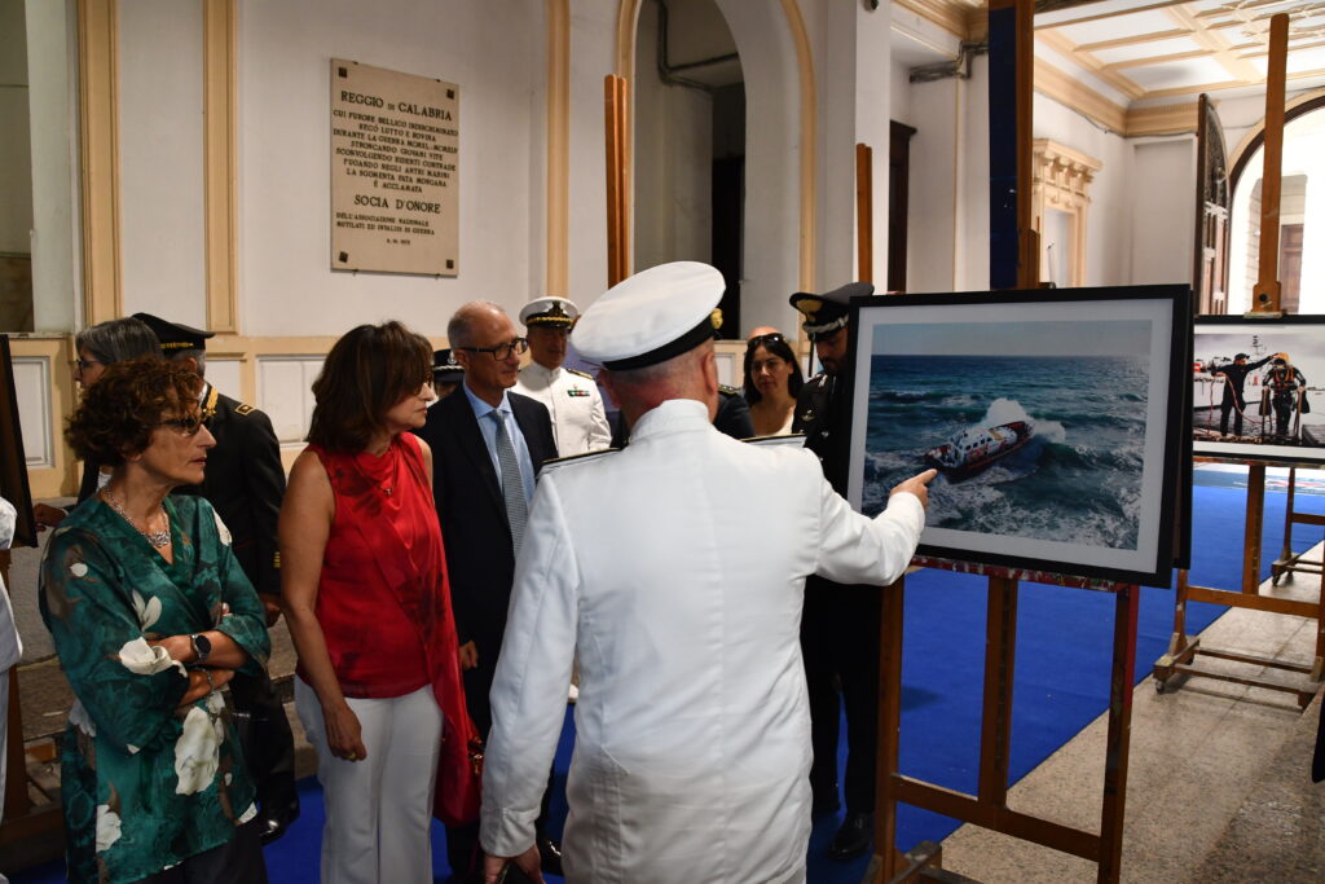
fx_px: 994
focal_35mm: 27
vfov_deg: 47.9
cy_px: 442
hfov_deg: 67.4
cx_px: 662
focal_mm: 18
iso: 1250
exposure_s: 1/250
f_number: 5
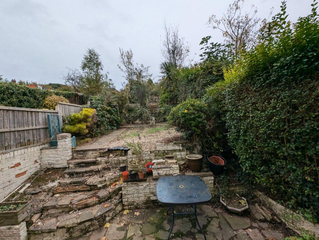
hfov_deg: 106.1
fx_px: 120
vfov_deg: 90.1
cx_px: 160
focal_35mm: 13
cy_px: 120
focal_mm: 1.95
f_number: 2.2
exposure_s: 1/411
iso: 48
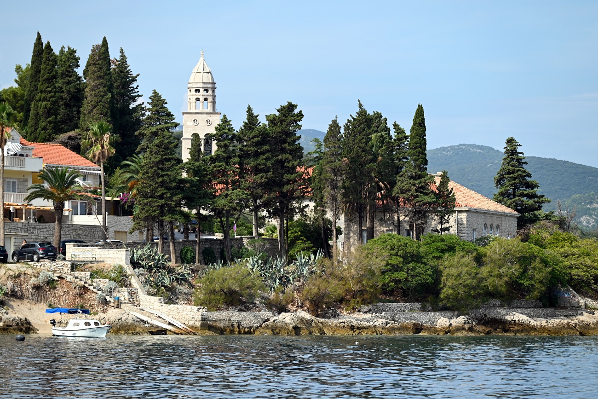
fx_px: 2824
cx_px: 299
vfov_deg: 8.1
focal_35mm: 170
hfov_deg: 12.1
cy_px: 200
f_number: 5.6
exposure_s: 1/1000
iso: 200
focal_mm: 170
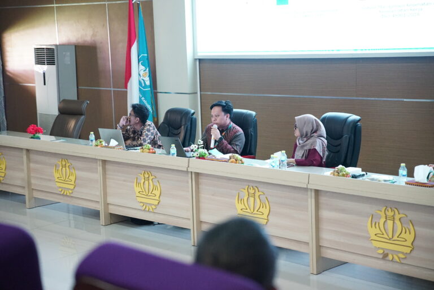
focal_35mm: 70
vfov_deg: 19.5
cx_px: 217
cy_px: 145
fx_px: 844
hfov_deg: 28.8
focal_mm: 70
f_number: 2.8
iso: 6400
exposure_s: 1/100
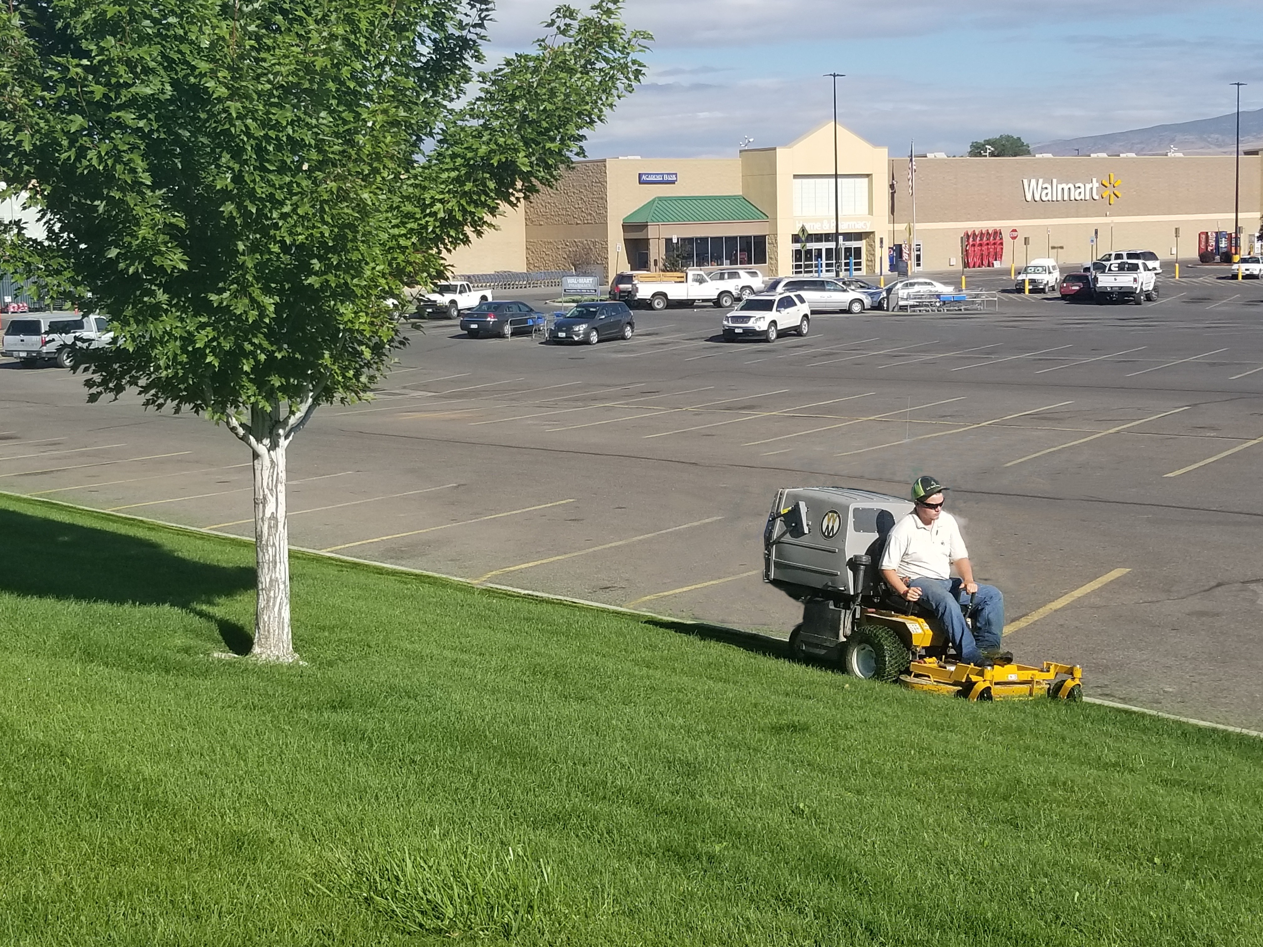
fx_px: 949
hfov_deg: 67.3
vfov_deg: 53.1
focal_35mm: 26
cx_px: 632
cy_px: 474
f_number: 1.7
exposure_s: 1/2525
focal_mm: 4.25
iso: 50
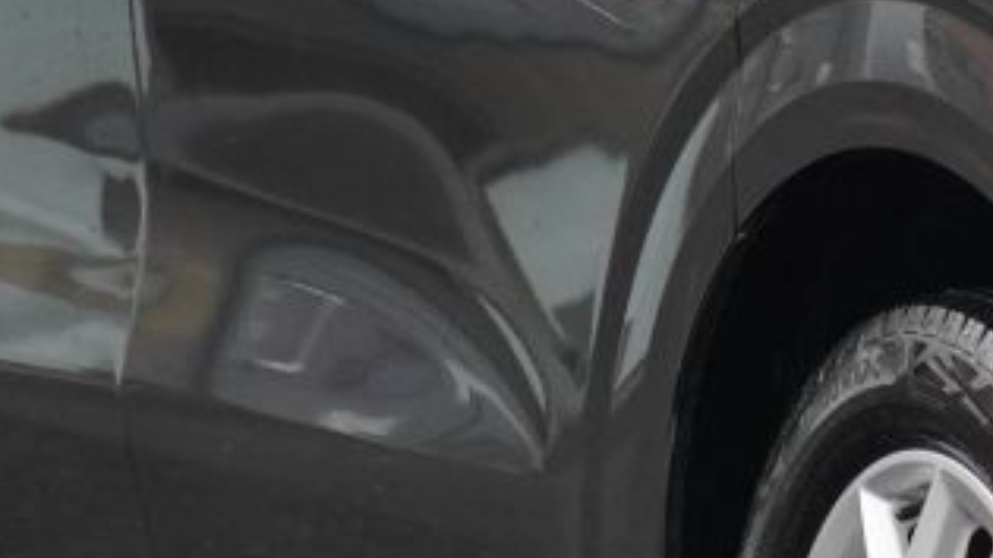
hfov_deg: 6.3
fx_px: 8818
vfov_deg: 3.6
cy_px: 19
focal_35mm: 335
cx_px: 1623
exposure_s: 1/200
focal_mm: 42
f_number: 5.6
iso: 1250
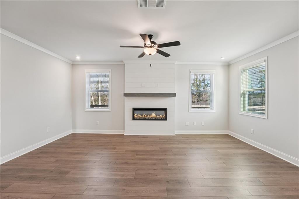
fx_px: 116
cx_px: 150
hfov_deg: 104.3
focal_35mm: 14
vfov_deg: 81.1
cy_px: 100
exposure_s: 1/20
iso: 320
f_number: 9
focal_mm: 14
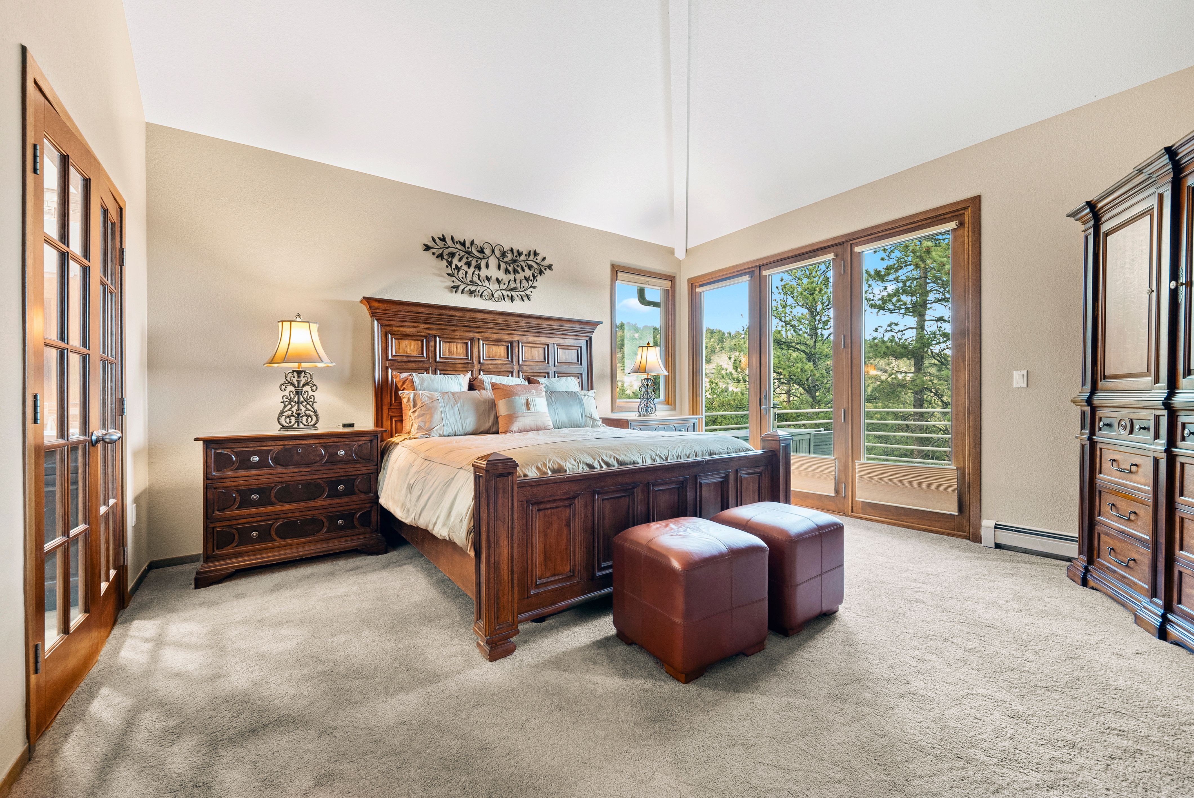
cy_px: 399
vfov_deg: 81.3
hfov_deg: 104.2
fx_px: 465
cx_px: 597
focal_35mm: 14
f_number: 9
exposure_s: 1/2
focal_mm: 14
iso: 800
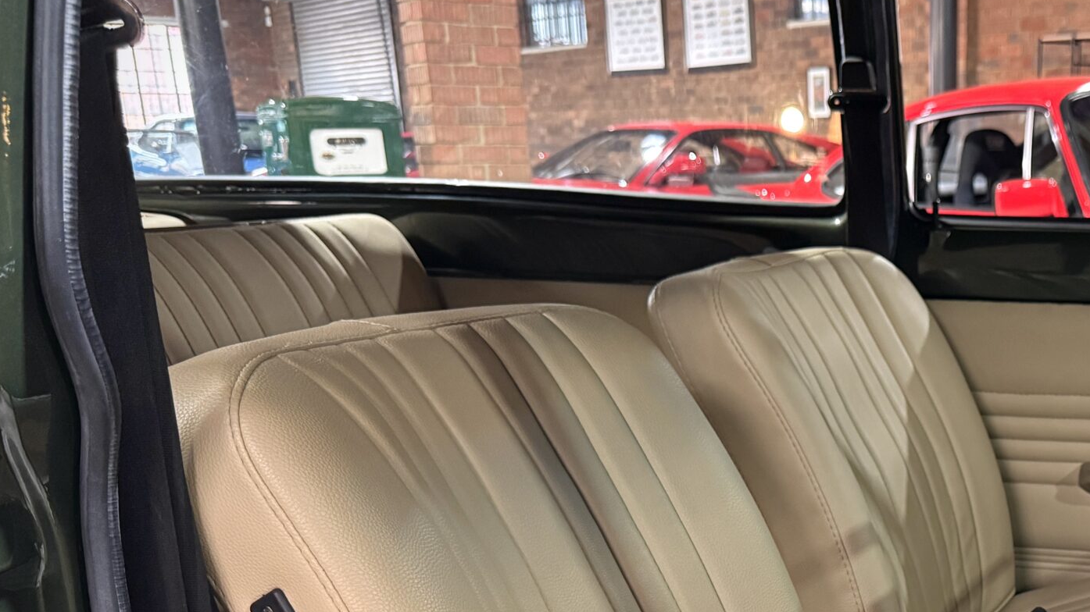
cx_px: 931
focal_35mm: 48
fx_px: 1387
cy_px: 651
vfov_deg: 23.6
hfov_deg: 40.4
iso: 640
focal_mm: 6.76
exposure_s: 1/33
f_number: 1.78
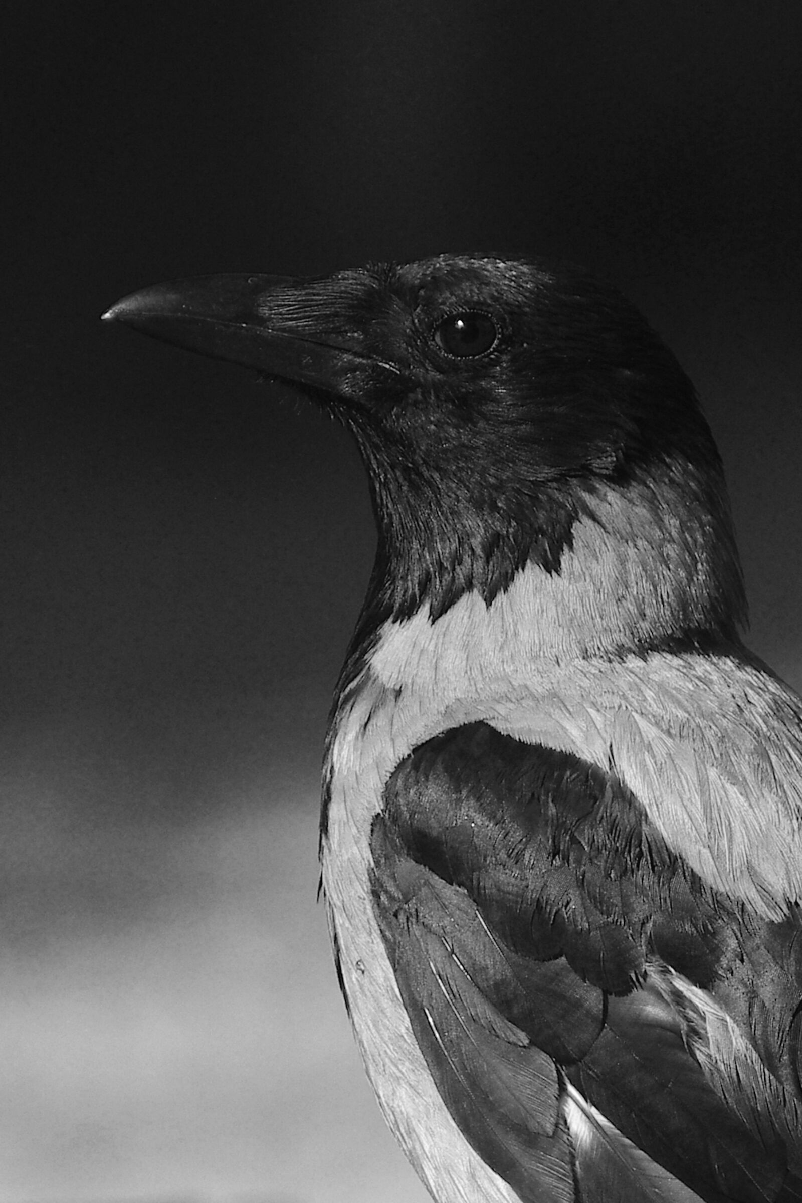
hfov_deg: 3.1
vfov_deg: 4.6
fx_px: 15036
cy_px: 602
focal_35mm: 450
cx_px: 401
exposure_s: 1/1000
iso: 400
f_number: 5.6
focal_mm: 300
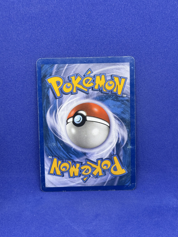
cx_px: 90
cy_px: 116
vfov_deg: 38.9
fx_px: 336
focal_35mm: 49
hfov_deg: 29.7
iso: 100
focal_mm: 6.76
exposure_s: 1/97
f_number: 1.78
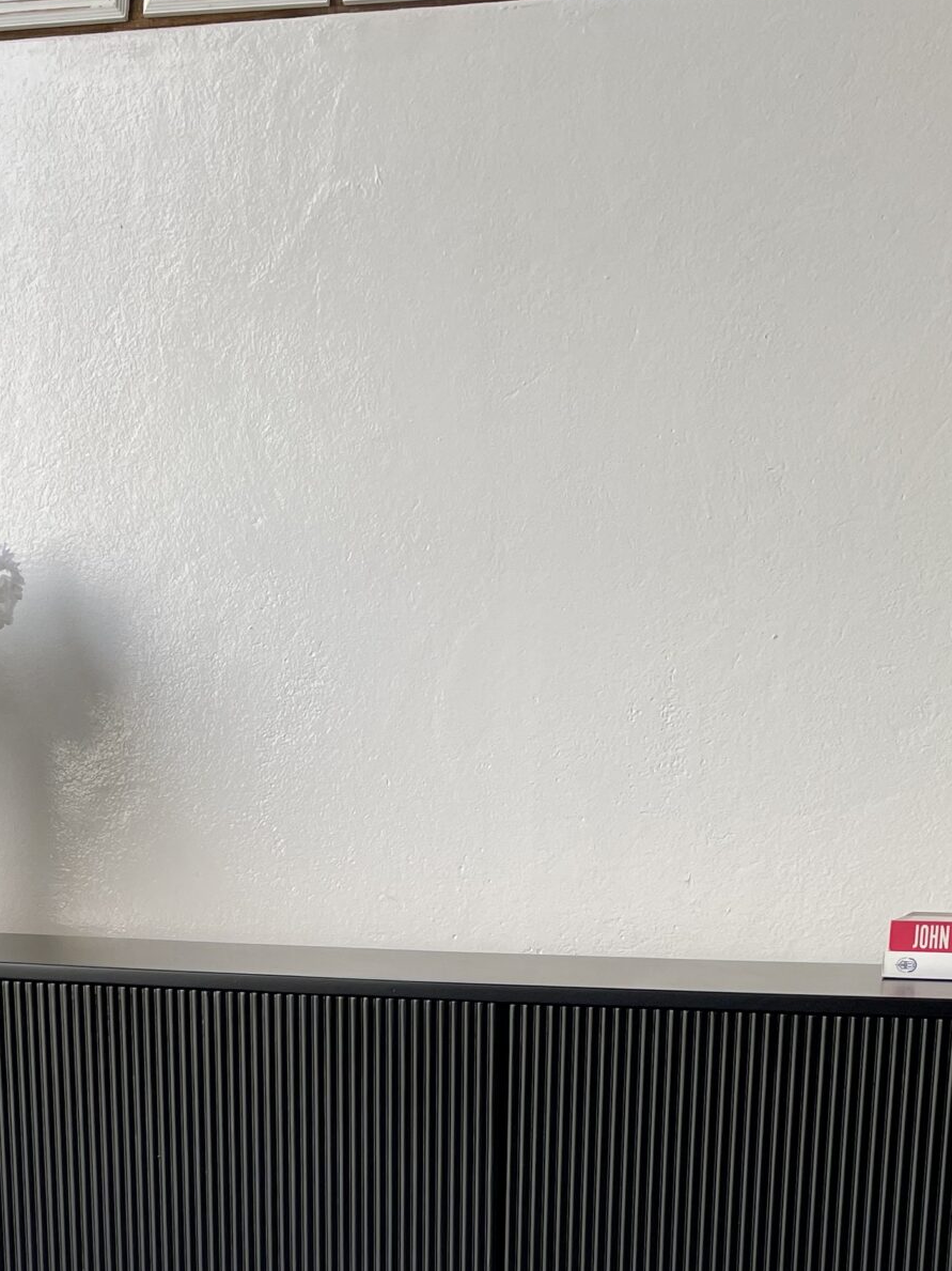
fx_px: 2055
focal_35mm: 56
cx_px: 423
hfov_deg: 26.1
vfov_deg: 31.2
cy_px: 1335
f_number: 1.6
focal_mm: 4.2
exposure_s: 1/351
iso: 32
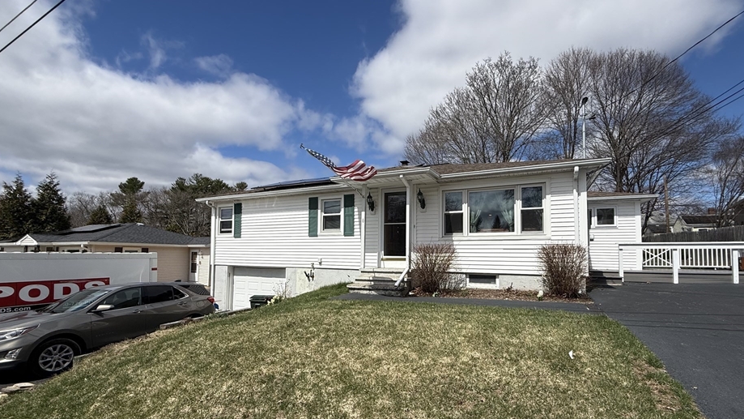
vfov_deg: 63.6
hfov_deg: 95.9
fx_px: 335
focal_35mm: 17
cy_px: 240
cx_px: 383
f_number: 2.2
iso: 50
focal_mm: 2.22
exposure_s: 1/4762
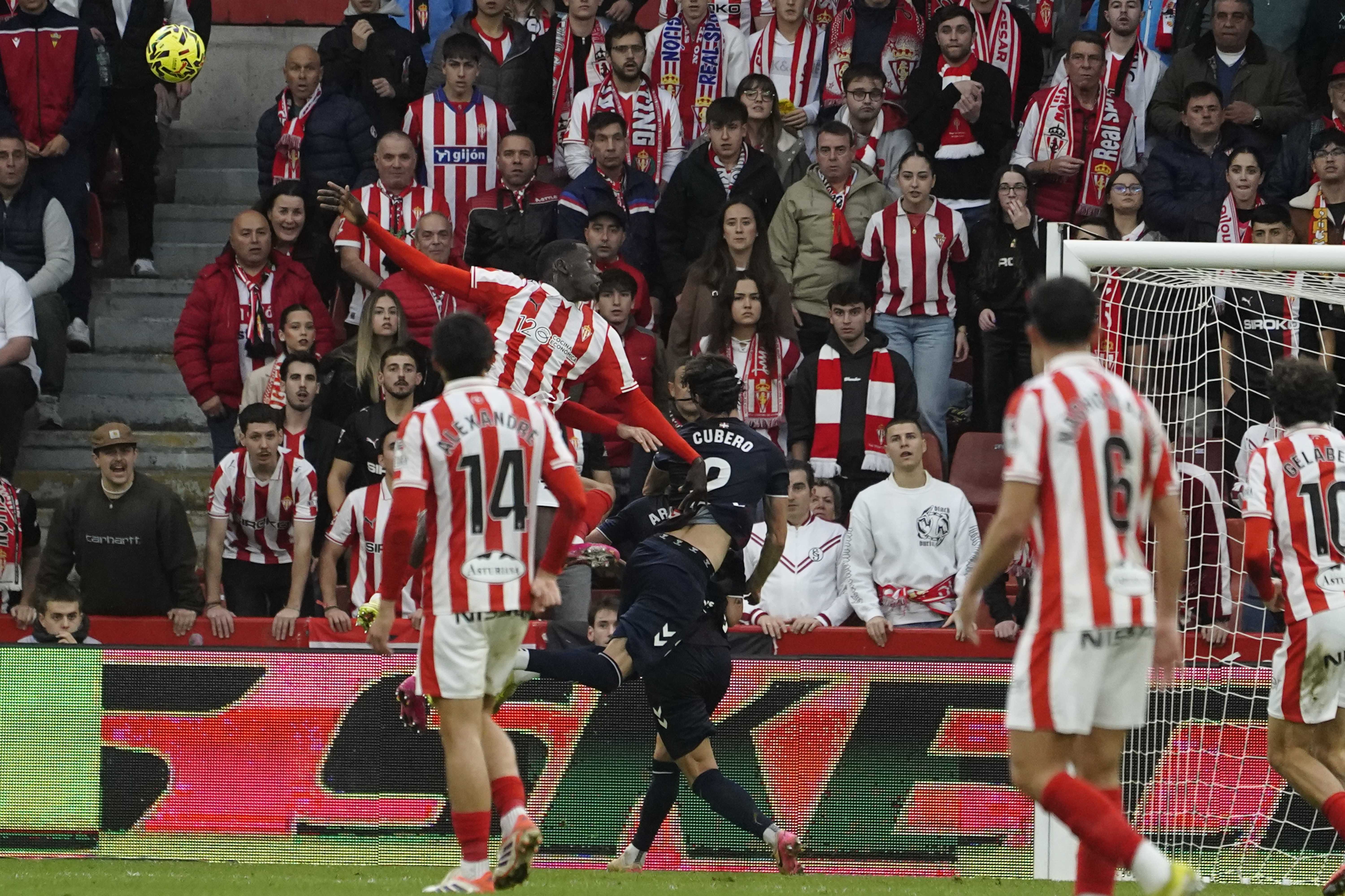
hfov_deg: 5.2
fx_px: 14943
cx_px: 672
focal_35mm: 400
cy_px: 448
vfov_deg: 3.4
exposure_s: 1/1600
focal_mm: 400
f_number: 5.6
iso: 5000
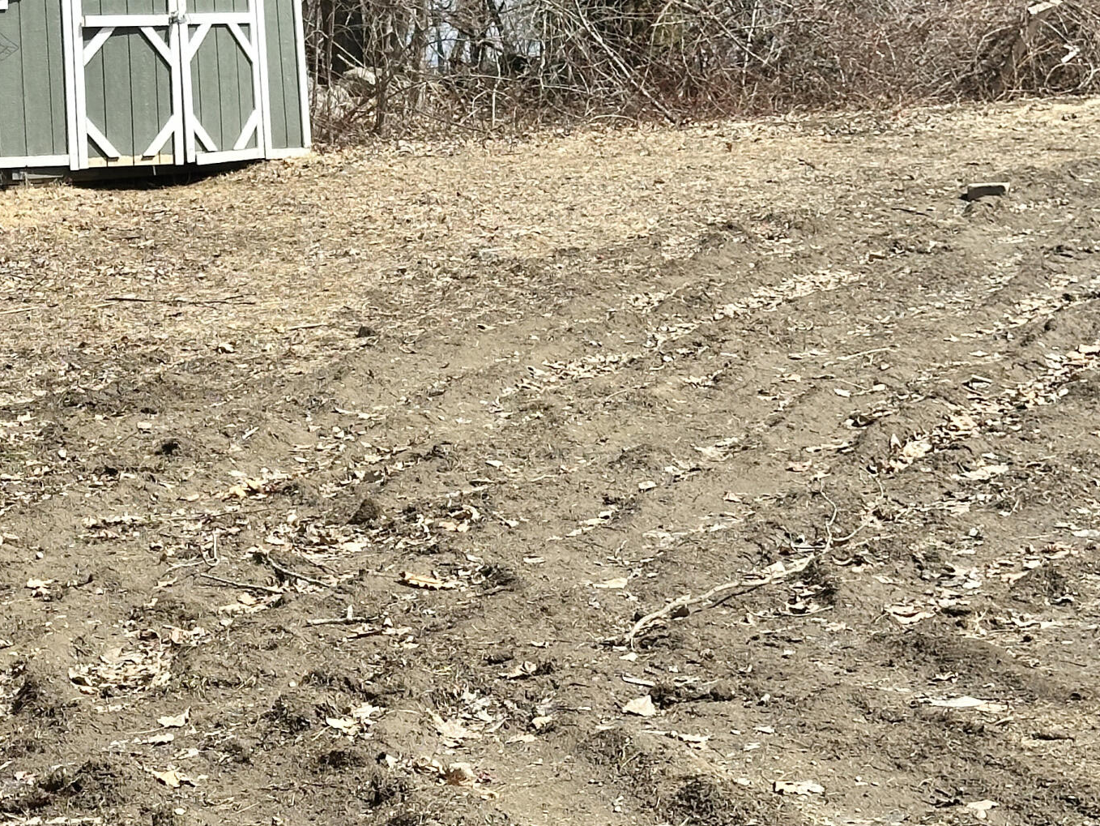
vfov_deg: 14.0
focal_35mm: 106
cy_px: 335
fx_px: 3369
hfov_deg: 17.9
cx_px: -109
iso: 64
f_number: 1.78
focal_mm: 6.86
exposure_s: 1/2667
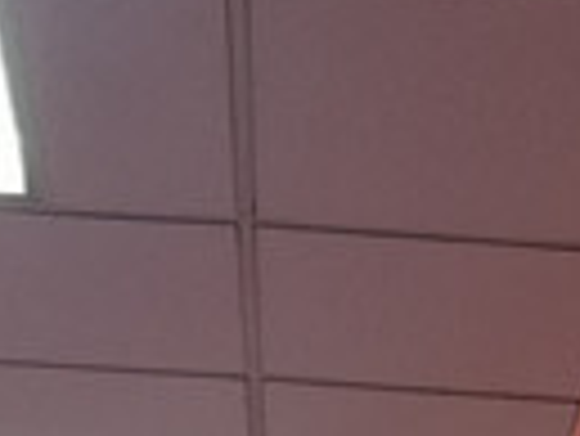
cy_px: 1321
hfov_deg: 16.3
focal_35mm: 118
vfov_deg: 9.6
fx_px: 1979
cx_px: 598
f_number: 2.2
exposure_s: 1/20
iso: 400
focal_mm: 2.26
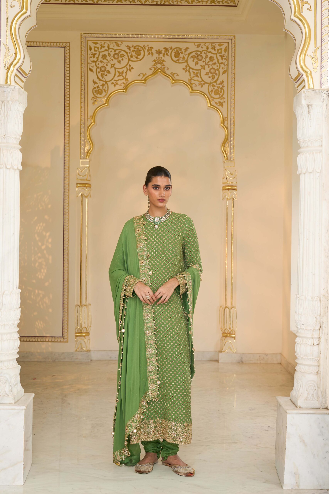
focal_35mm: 54
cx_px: 164
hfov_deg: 25.1
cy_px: 247
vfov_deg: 36.9
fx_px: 740
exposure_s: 1/100
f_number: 5.6
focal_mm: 54
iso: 200
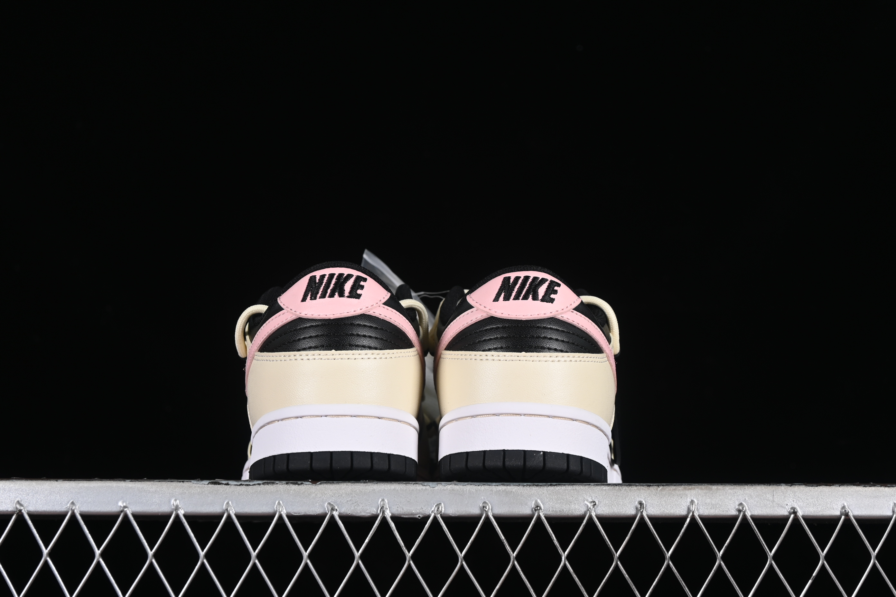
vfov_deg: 18.2
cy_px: 298
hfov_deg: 27.0
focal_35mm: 75
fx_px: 1867
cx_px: 448
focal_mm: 50
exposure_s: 1/80
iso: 160
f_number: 7.1
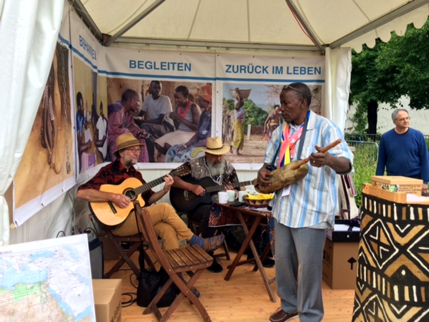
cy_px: 161
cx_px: 214
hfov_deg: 61.7
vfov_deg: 48.2
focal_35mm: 29
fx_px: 359
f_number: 2.2
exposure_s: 1/373
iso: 32
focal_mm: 4.15
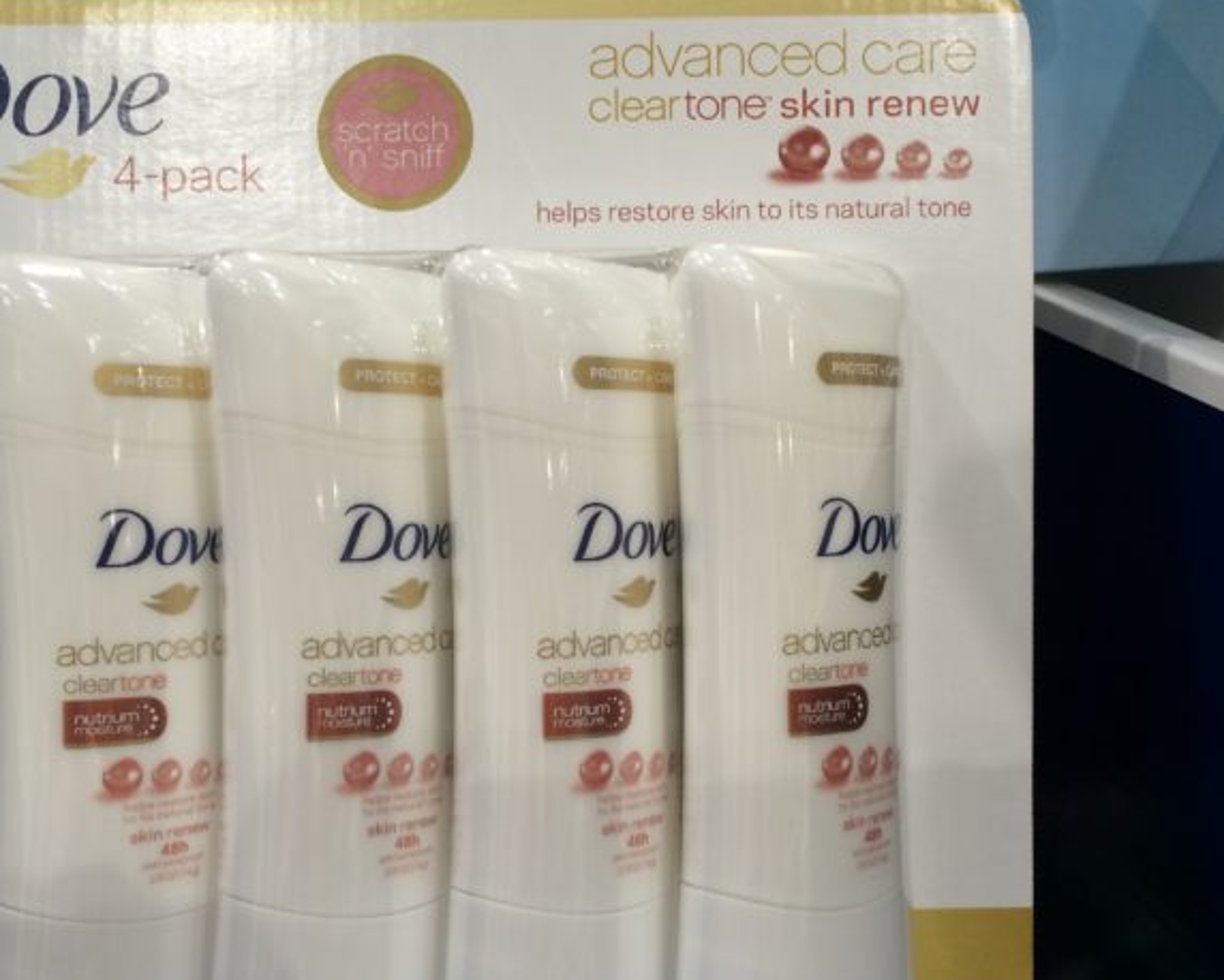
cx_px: 565
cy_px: 524
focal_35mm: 38
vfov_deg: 39.2
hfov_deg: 47.9
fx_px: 1377
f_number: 2.2
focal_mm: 4.15
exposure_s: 1/30
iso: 32
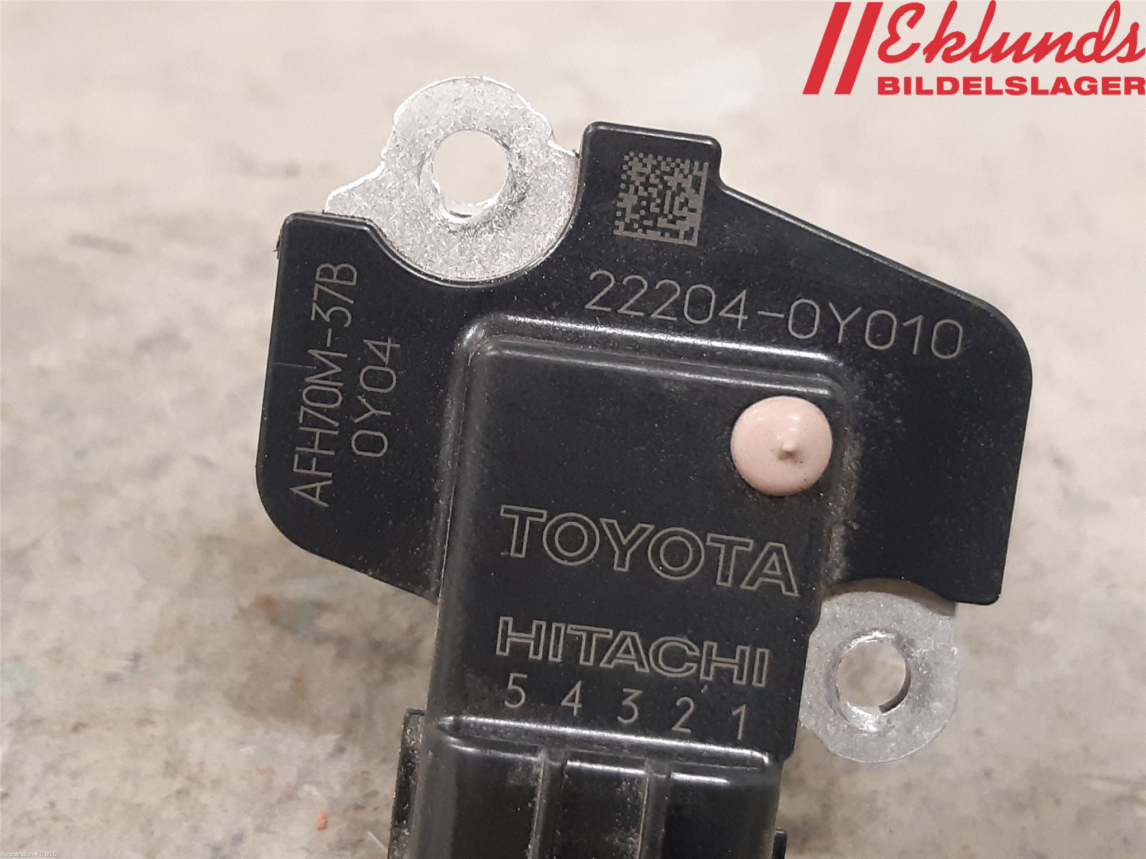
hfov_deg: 67.3
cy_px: 430
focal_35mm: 26
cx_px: 573
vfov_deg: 53.1
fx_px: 861
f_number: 1.7
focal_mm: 3.93
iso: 250
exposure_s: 1/33
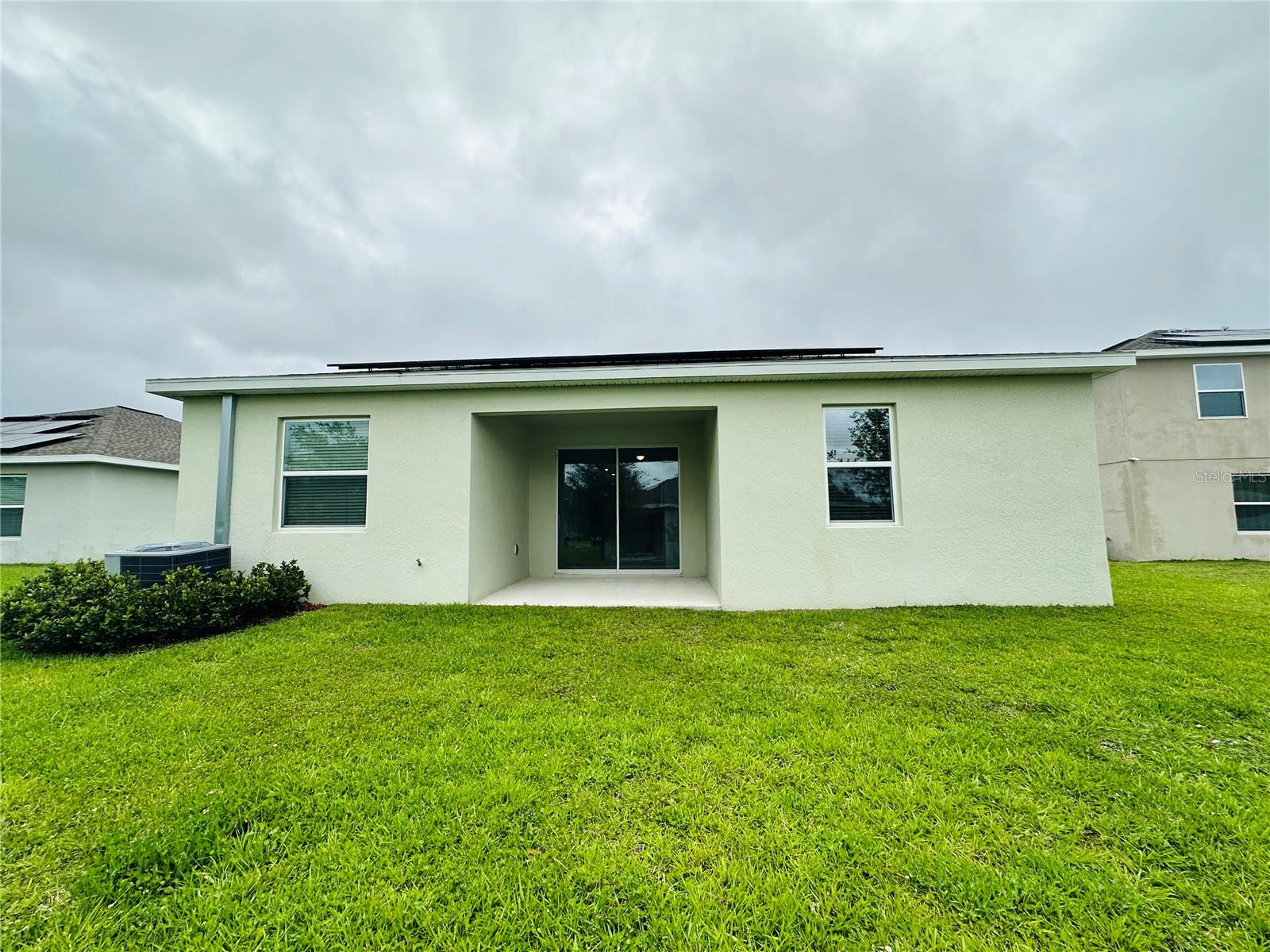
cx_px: 635
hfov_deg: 102.1
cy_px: 476
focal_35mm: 14
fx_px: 513
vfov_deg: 85.6
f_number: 2.2
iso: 40
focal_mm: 2.22
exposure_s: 1/940
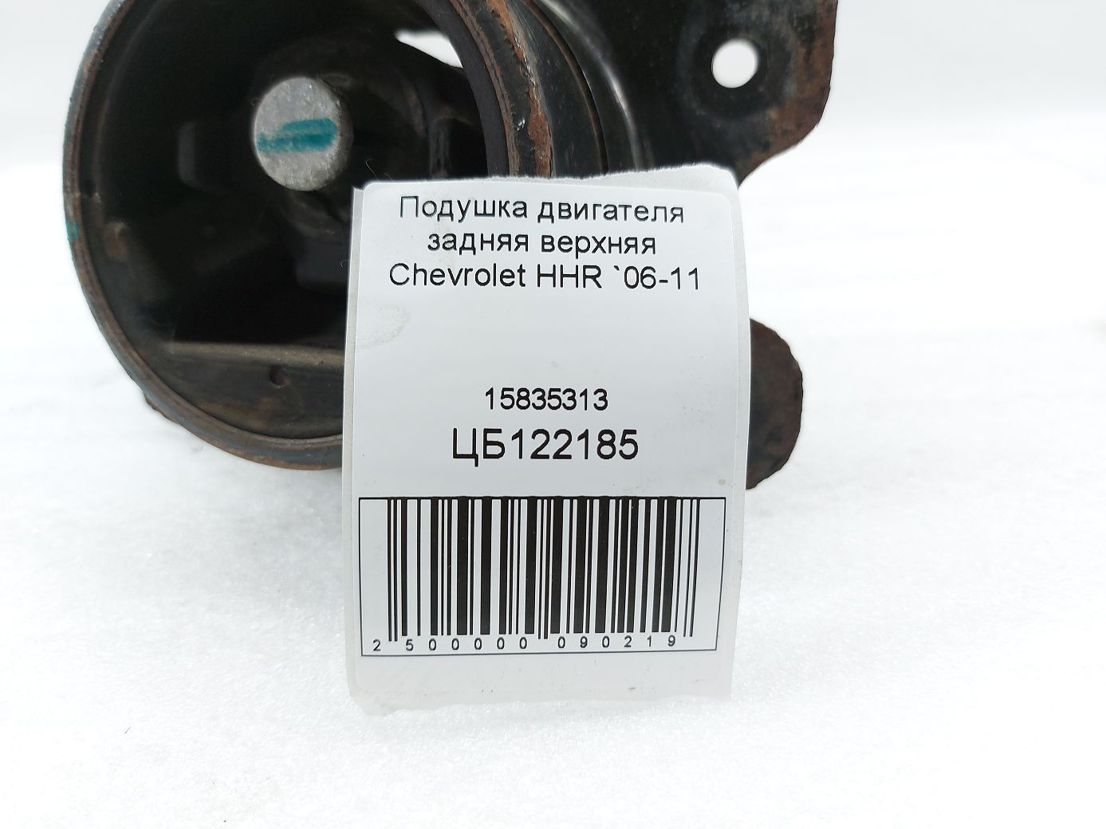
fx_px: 767
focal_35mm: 24
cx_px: 553
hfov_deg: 71.6
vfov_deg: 56.8
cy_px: 414
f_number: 1.8
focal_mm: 5.23
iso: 80
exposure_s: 1/50
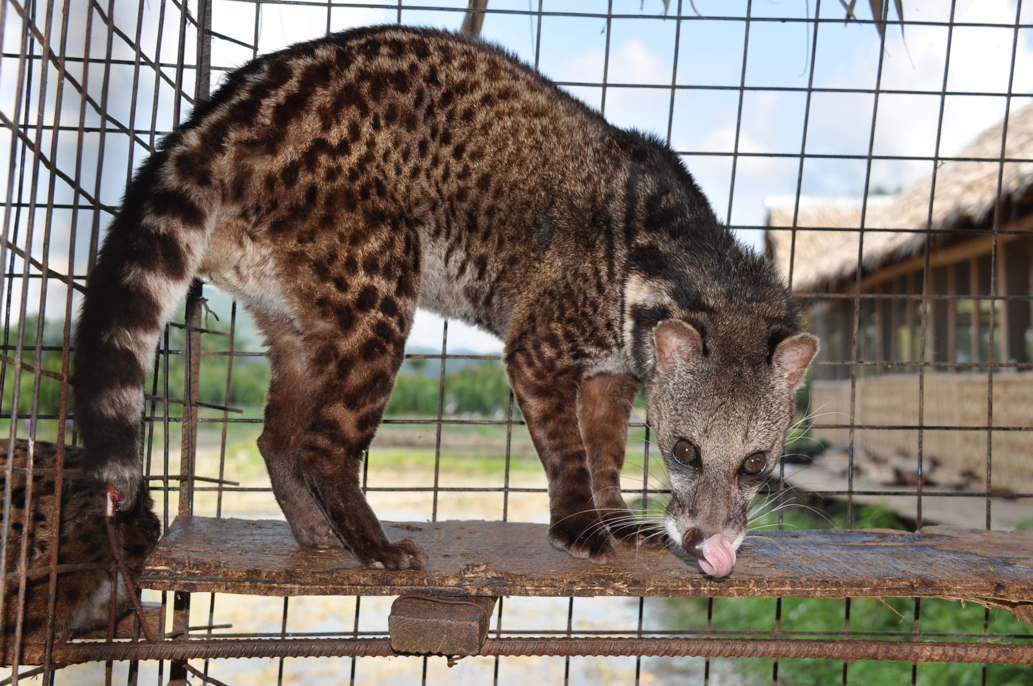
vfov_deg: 22.6
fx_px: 1720
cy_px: 343
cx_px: 516
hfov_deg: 33.4
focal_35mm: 60
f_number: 8
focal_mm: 40
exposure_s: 1/200
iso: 200
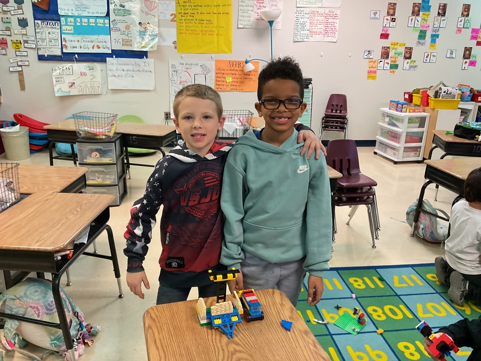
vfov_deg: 48.2
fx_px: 403
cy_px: 180
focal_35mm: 29
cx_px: 240
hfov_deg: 61.7
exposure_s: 1/60
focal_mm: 3
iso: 125
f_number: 1.8
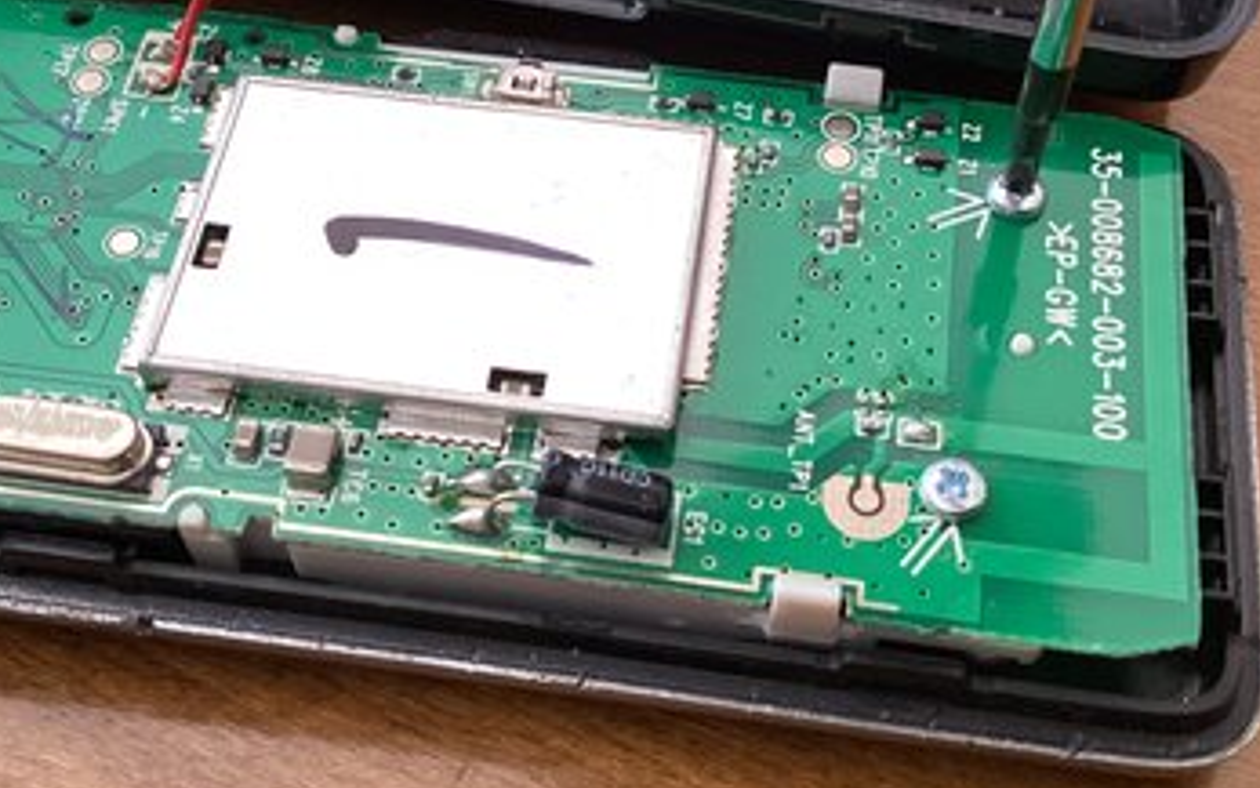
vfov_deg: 22.8
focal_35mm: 56
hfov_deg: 36.3
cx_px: 646
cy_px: 134
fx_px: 1923
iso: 320
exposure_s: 1/33
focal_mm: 3.3
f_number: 2.4
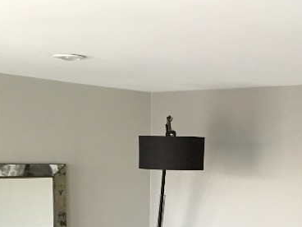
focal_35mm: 84
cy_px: 281
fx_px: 733
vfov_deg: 16.7
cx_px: 197
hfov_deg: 23.2
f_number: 2.2
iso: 250
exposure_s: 1/15
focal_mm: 4.15
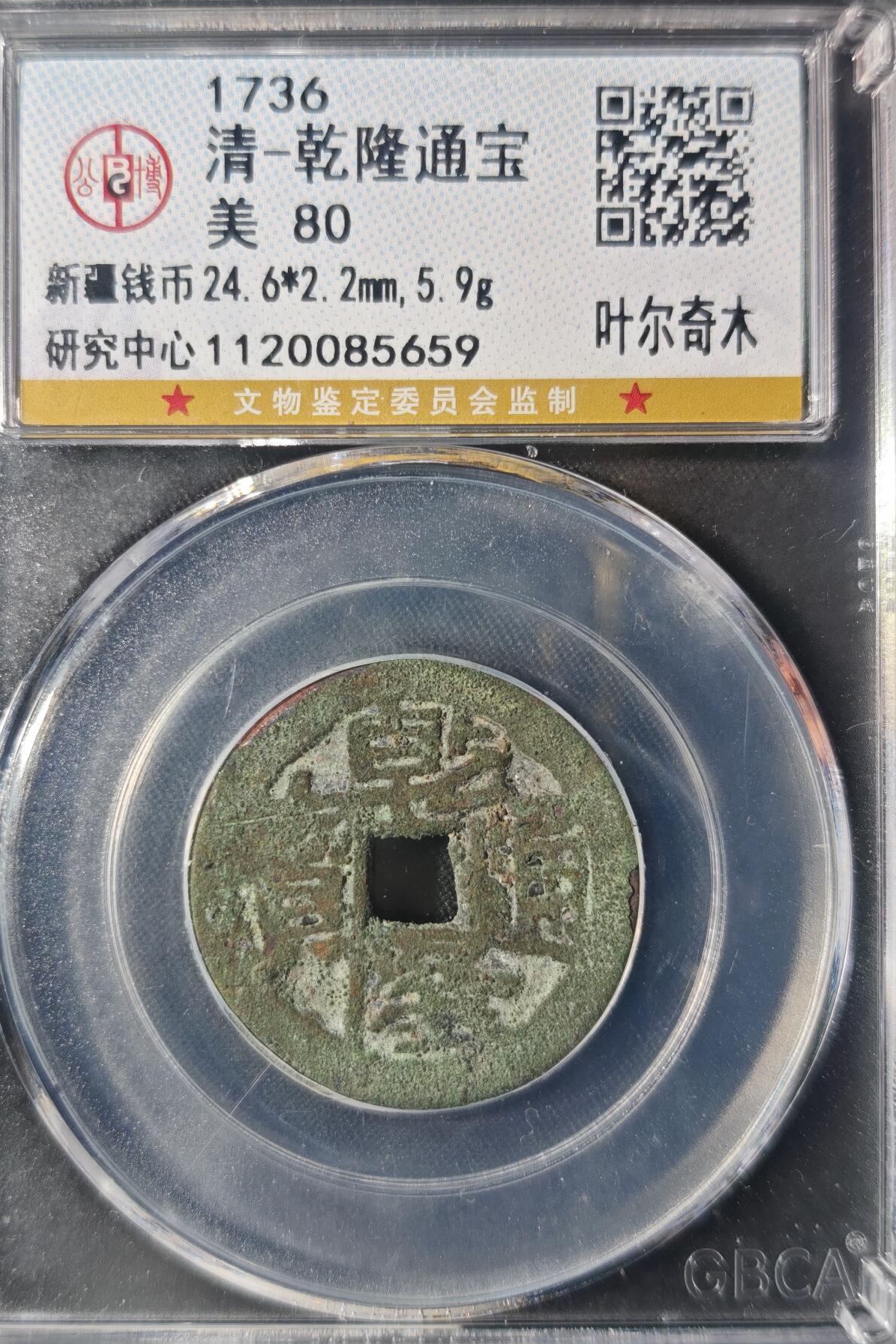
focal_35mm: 47
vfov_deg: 41.9
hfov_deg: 28.6
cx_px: 400
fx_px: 1754
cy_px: 672
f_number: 1.63
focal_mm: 5.85
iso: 50
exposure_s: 1/155
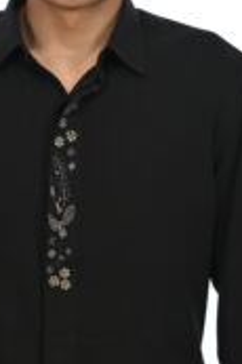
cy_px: 231
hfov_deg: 9.4
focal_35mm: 146
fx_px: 1475
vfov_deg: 14.1
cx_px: 80
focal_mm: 56
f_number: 6.3
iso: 640
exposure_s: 1/125
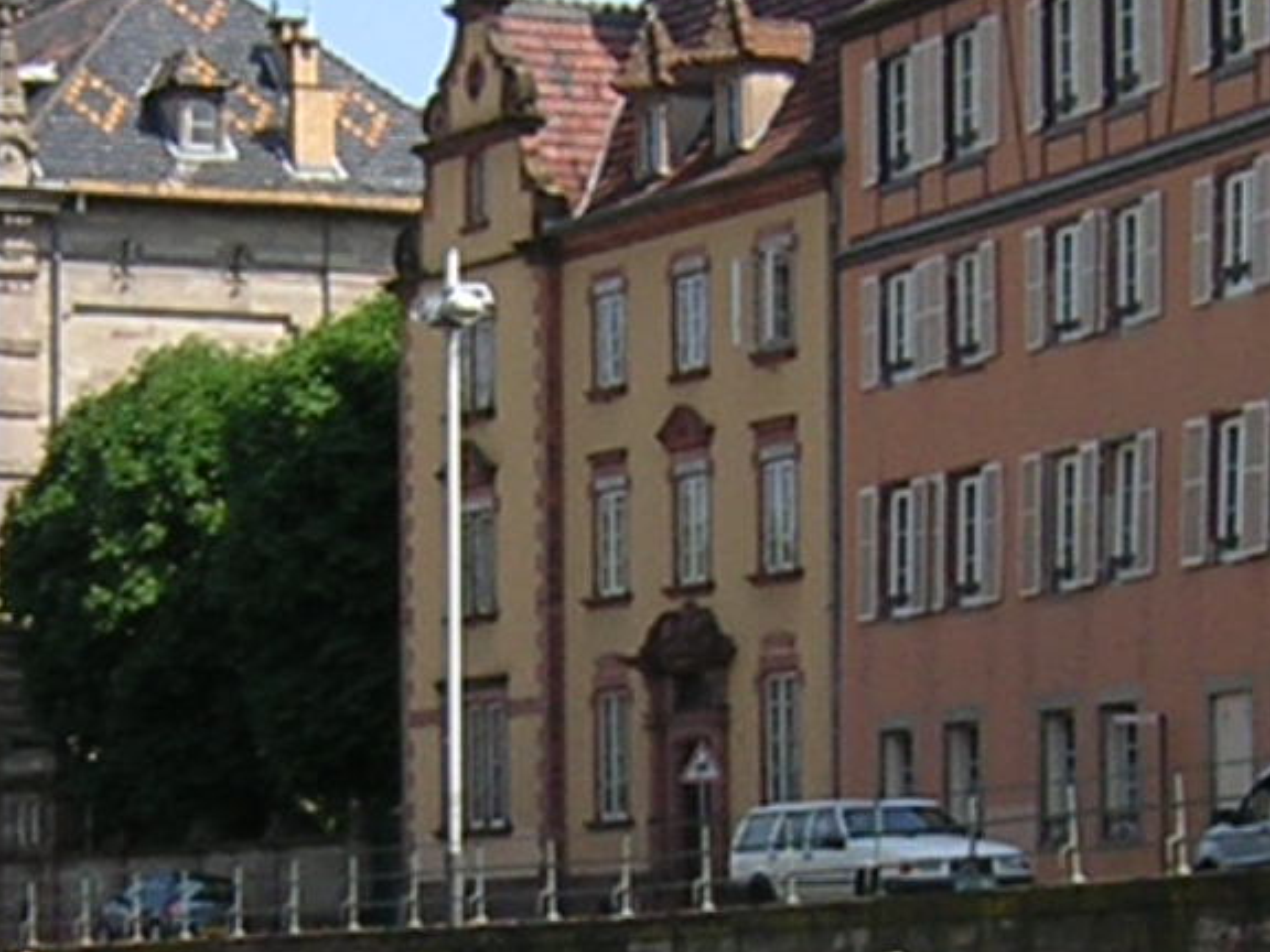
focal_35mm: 64
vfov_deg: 22.4
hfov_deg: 30.1
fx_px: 2348
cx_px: 476
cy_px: 833
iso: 100
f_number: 5.2
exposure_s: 1/266
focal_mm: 4.7
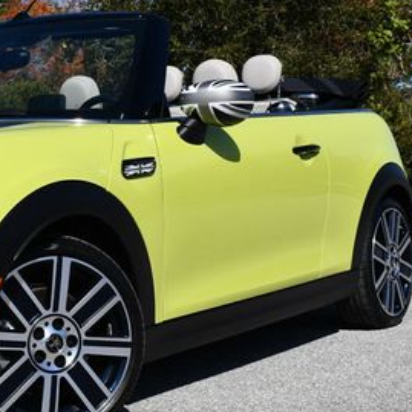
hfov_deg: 19.1
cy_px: 179
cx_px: 17
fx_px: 1198
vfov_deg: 19.5
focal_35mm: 89
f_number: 10
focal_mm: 22
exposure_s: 1/400
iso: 100
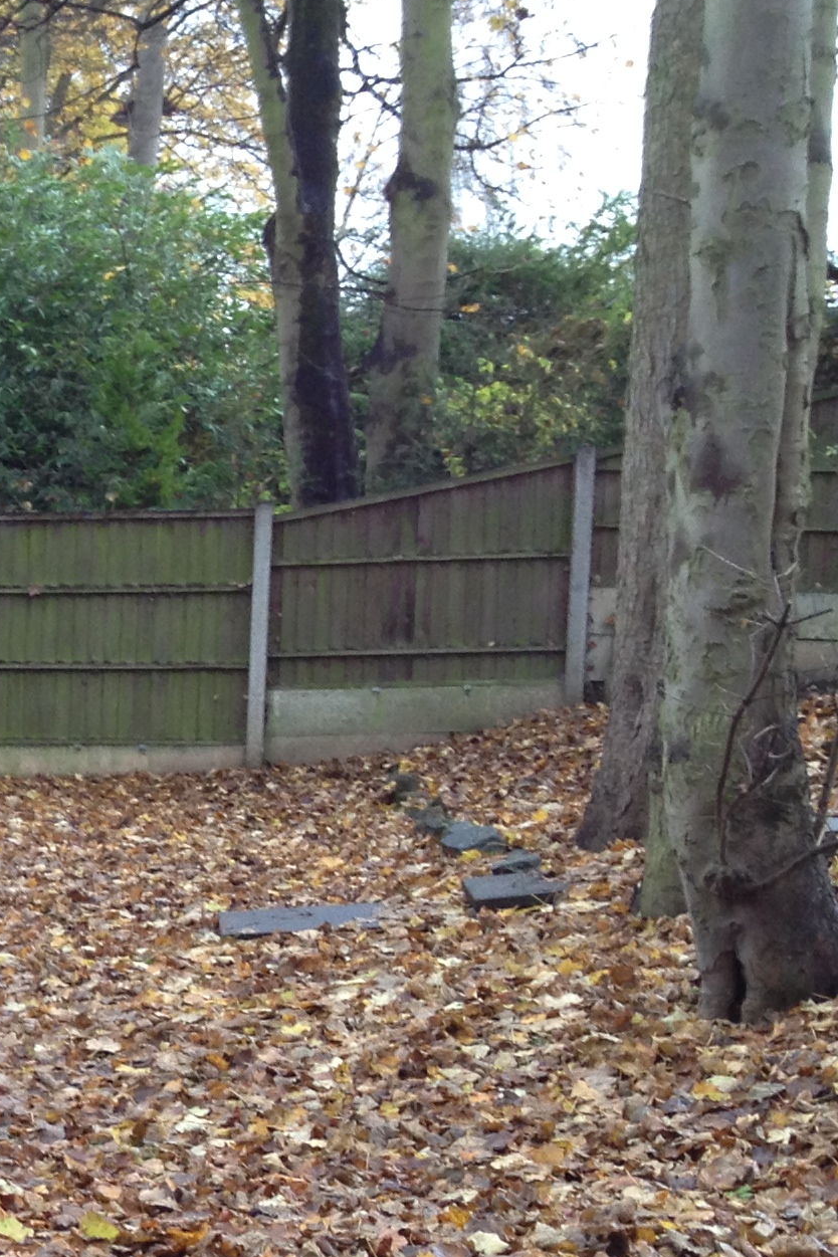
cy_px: 1014
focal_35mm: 95
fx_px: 3317
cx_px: -577
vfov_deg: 21.2
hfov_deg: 13.2
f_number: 2.4
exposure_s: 1/20
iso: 80
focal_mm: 4.28
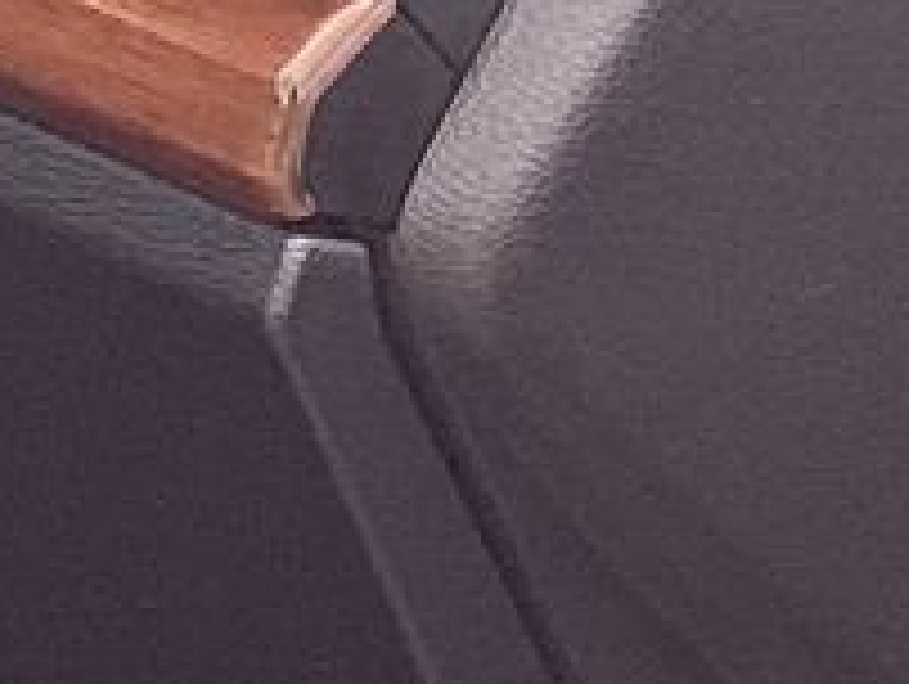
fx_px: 6441
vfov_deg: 6.1
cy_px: -76
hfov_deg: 7.2
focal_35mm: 245
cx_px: -1786
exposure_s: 1/120
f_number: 2.4
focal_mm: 3.3
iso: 32
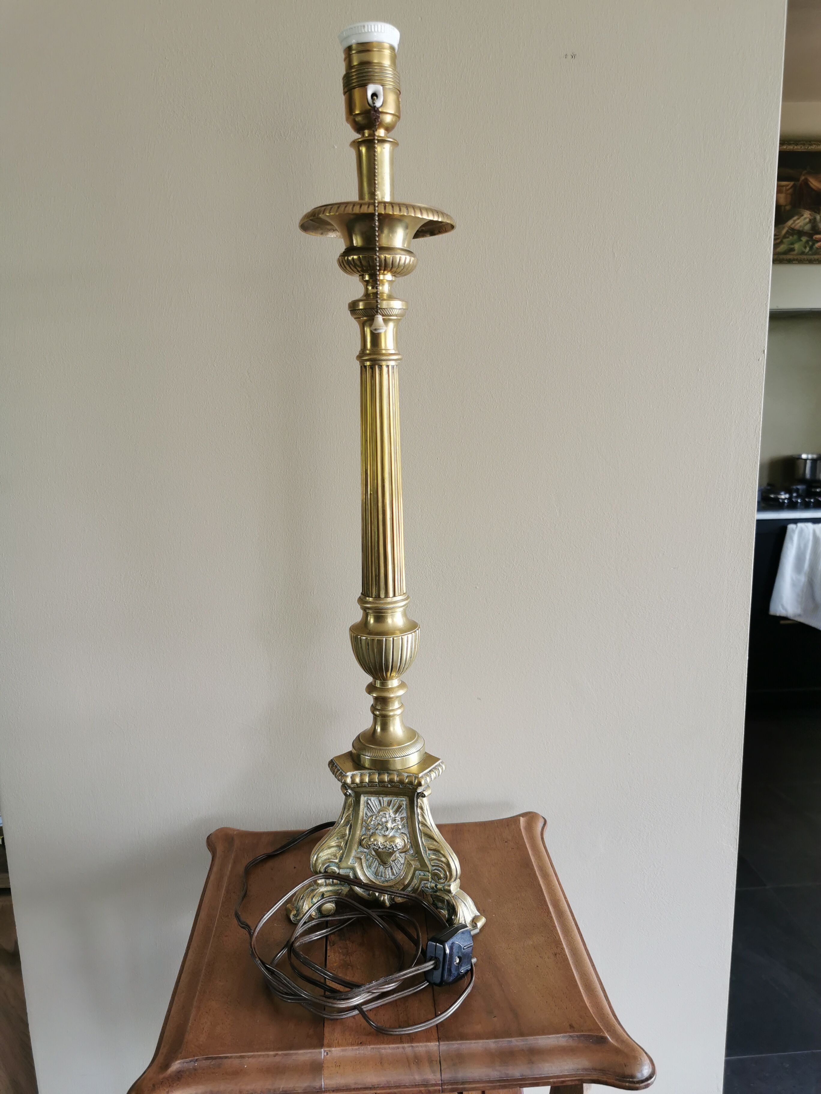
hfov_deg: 51.4
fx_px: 854
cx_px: 410
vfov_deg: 65.3
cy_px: 547
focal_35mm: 27
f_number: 1.6
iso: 100
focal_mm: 5.56
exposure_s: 1/120
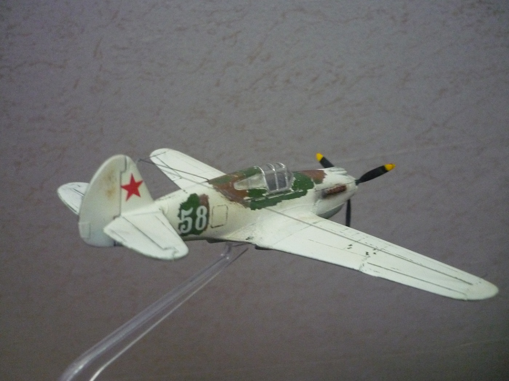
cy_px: 190
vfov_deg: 42.9
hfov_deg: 55.4
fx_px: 485
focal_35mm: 33
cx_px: 254
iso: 800
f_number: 2.8
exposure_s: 1/60
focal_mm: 5.5
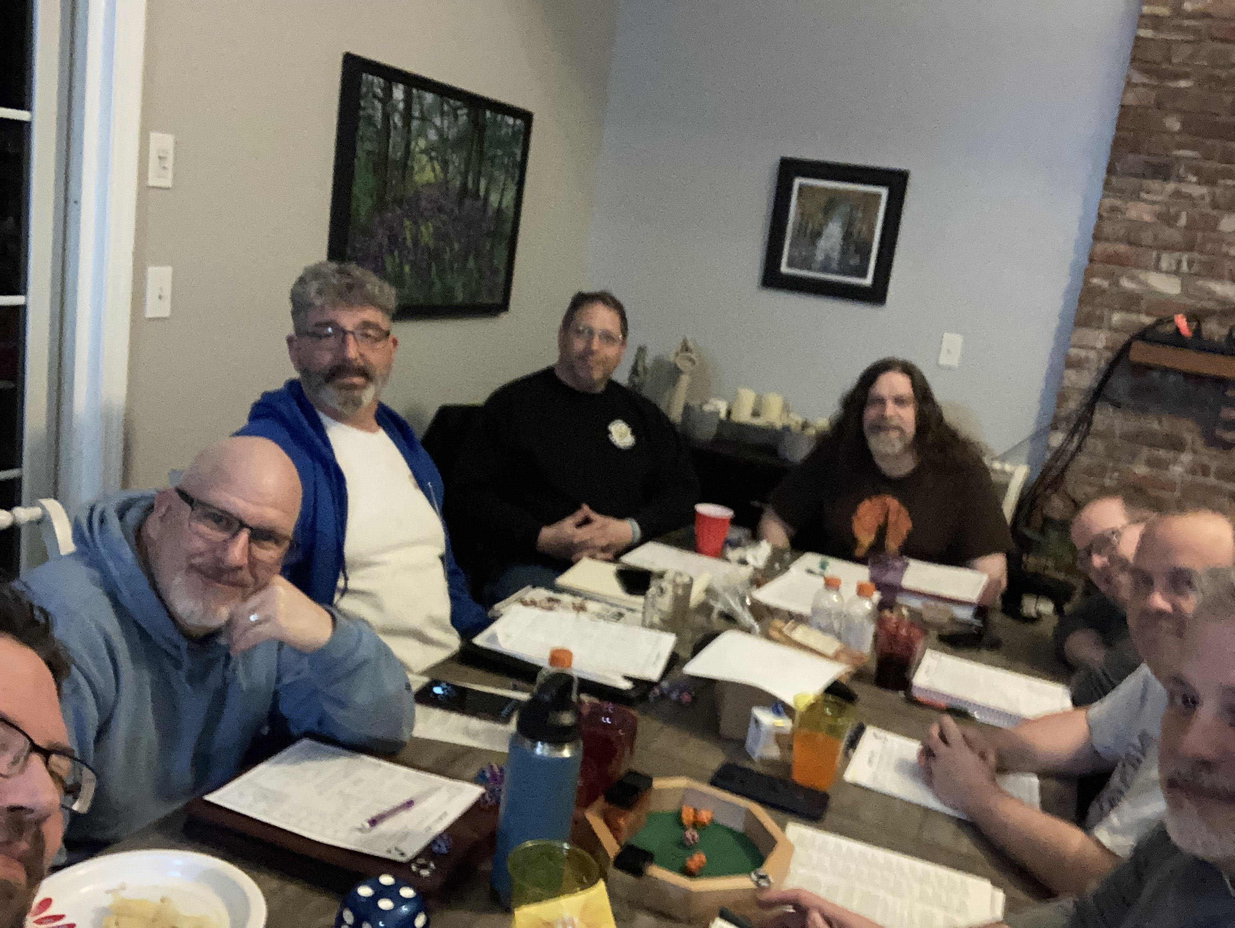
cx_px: 618
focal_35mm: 32
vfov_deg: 44.2
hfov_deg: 56.8
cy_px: 464
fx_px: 1142
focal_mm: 2.87
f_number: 2.2
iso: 400
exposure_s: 1/18
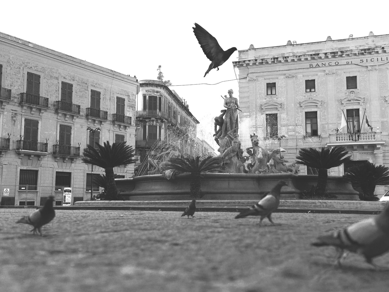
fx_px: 427
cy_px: 146
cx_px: 216
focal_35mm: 38
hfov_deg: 48.9
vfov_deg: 37.7
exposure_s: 1/2500
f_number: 3.5
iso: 720
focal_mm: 35
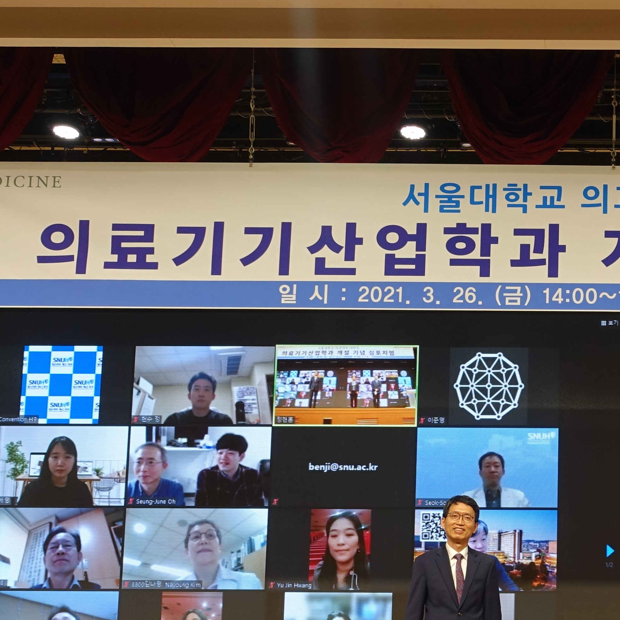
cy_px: 450
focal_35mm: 83
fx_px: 1682
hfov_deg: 20.1
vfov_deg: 20.8
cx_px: 642
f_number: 4
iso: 160
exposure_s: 1/20
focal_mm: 12.81
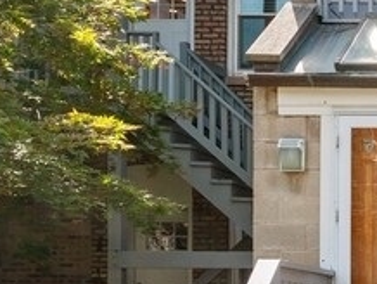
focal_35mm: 95
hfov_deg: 16.9
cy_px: 185
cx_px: 683
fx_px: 1036
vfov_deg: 15.6
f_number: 8
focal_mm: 24
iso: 200
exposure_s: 1/320
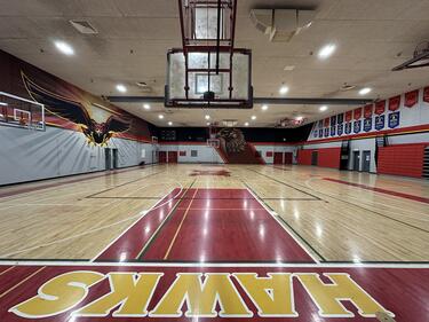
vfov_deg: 85.6
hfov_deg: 102.1
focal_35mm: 14
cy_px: 161
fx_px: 173
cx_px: 214
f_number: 2.2
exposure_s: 1/120
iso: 250
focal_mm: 2.22
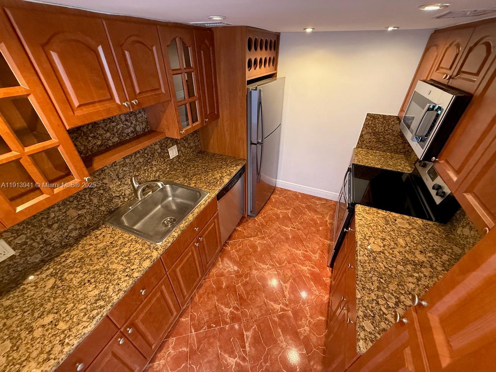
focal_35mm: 14
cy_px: 186
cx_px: 248
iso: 640
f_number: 2.2
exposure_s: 1/60
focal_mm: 2.22
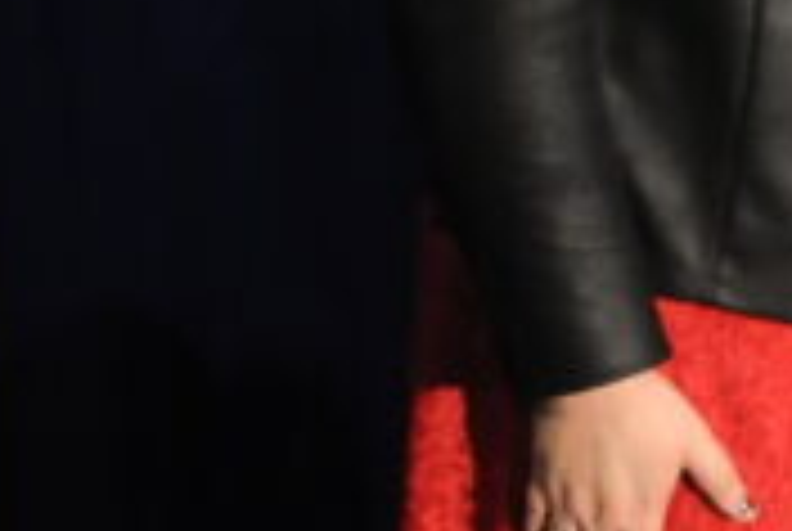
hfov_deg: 10.1
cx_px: 1683
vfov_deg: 7.4
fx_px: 4099
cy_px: 61
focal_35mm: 186
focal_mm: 32
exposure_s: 1/160
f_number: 2.8
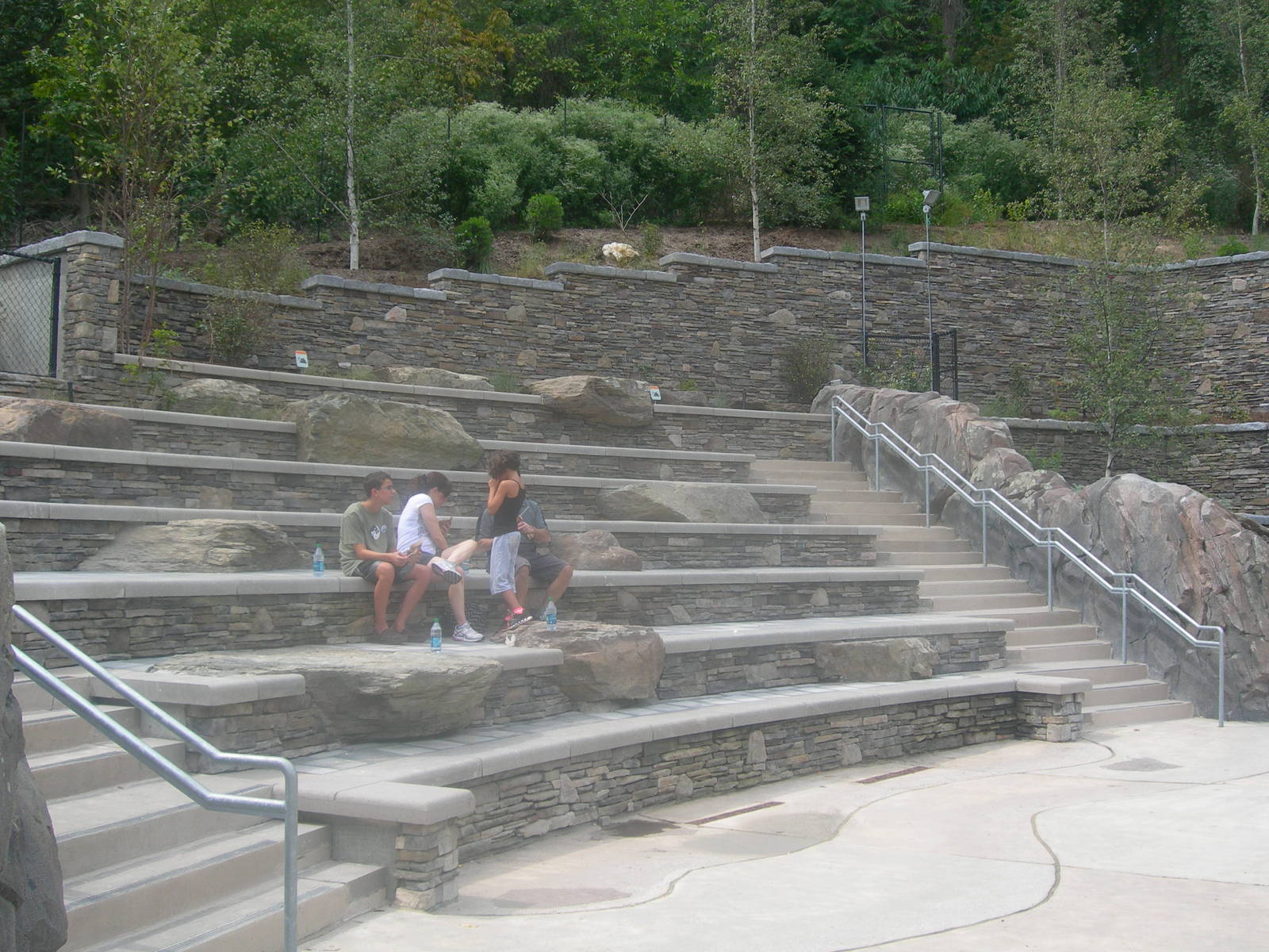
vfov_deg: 37.7
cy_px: 476
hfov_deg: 49.0
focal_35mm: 38
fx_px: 1393
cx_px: 634
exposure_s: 1/220
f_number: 4.8
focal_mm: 7.8
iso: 50
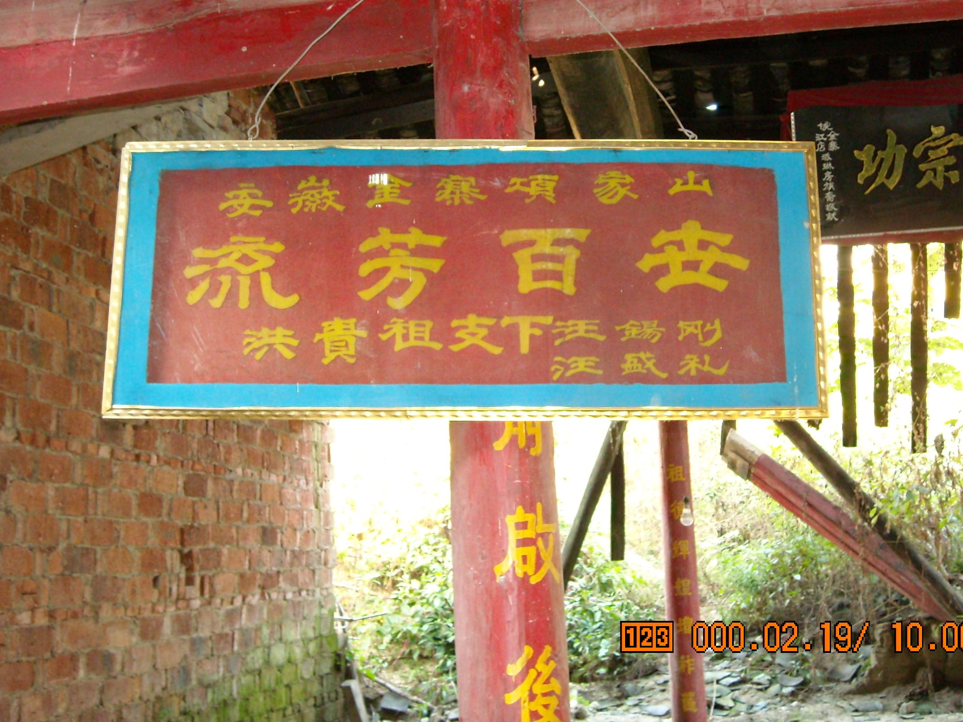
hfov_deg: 44.7
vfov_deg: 34.3
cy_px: 295
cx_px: 538
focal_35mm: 42
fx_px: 1168
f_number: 2.8
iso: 400
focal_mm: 5.7
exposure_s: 1/30
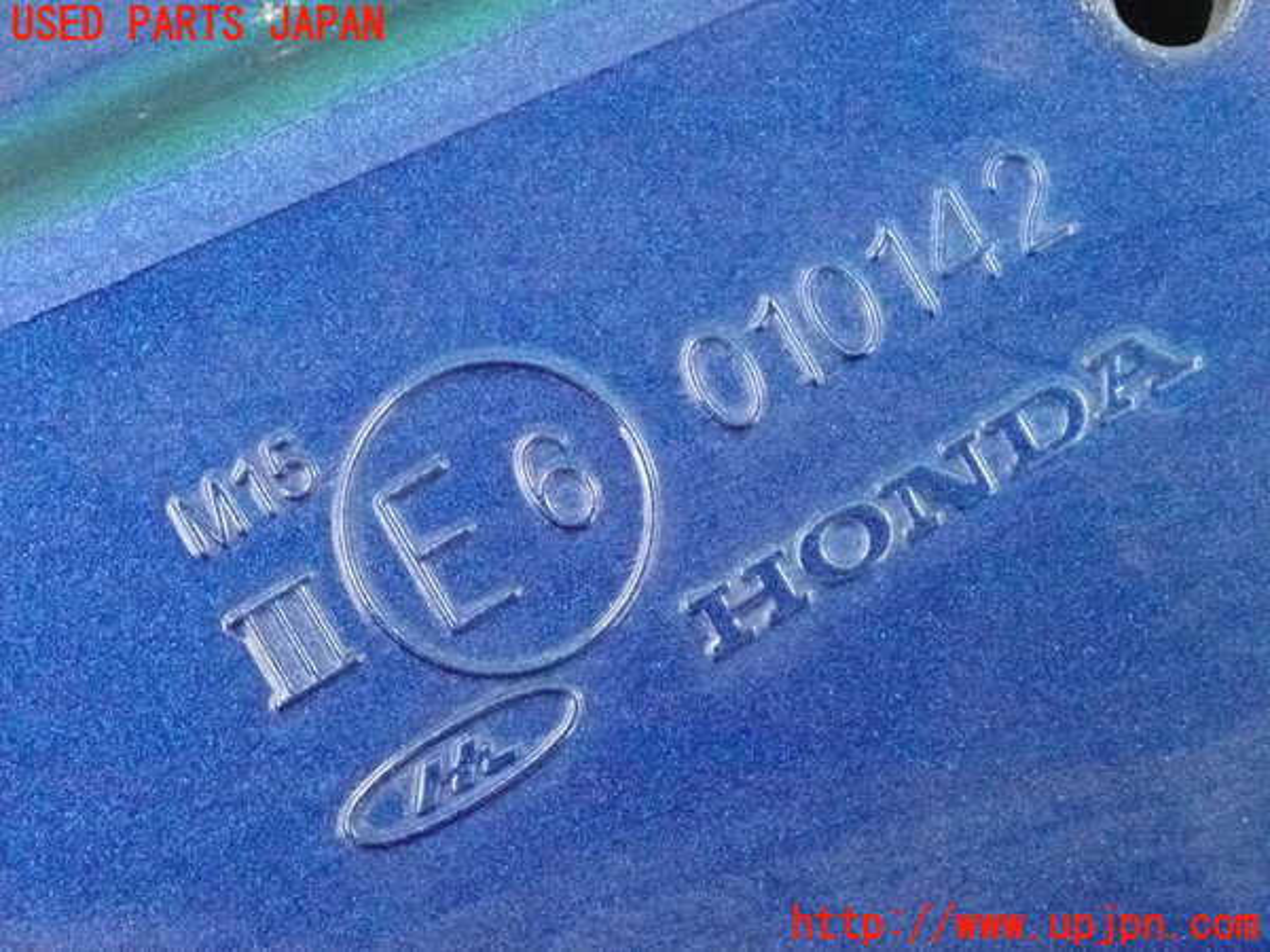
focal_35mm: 94
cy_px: 476
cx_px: 635
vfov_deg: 15.7
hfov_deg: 20.9
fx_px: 3449
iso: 10000
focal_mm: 16.79
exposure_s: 1/125
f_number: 4.7
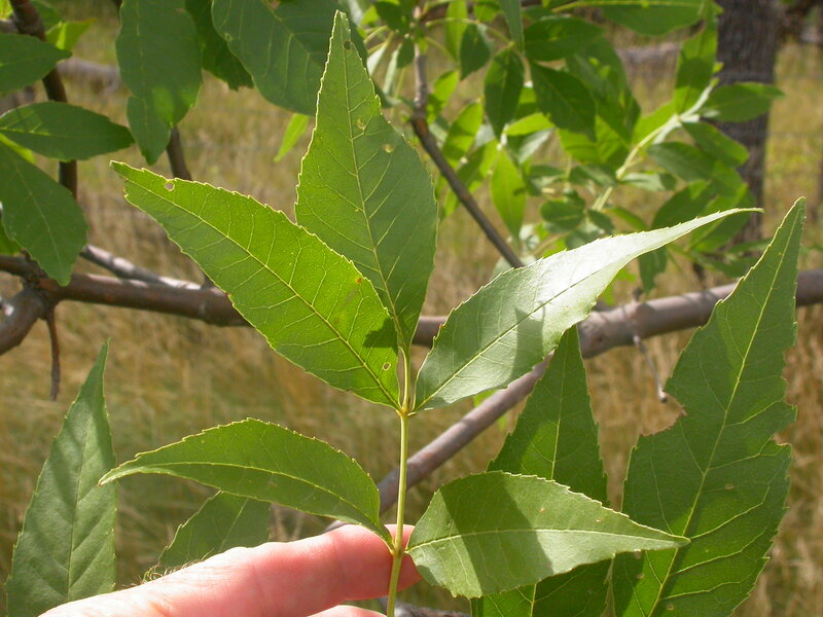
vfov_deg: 18.9
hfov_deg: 25.0
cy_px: 308
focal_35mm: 78
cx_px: 412
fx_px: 1854
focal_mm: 16.2
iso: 100
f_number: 7
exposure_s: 1/171
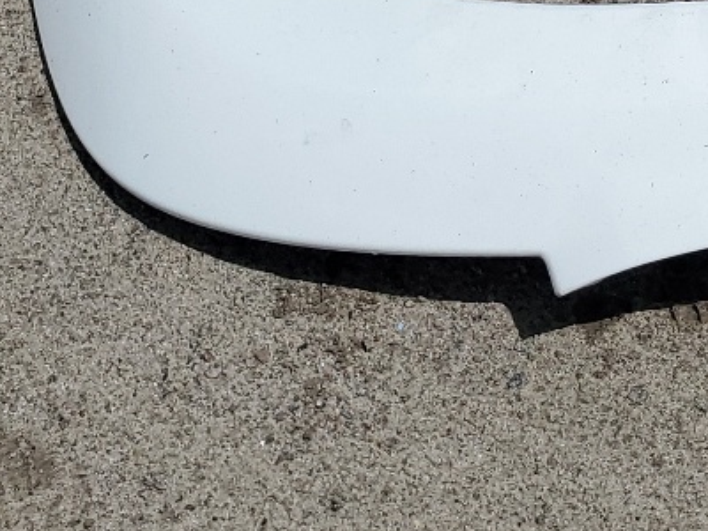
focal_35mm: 104
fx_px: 2127
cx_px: 1055
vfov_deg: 13.4
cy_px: -285
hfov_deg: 17.1
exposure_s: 1/10000
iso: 51
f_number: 1.5
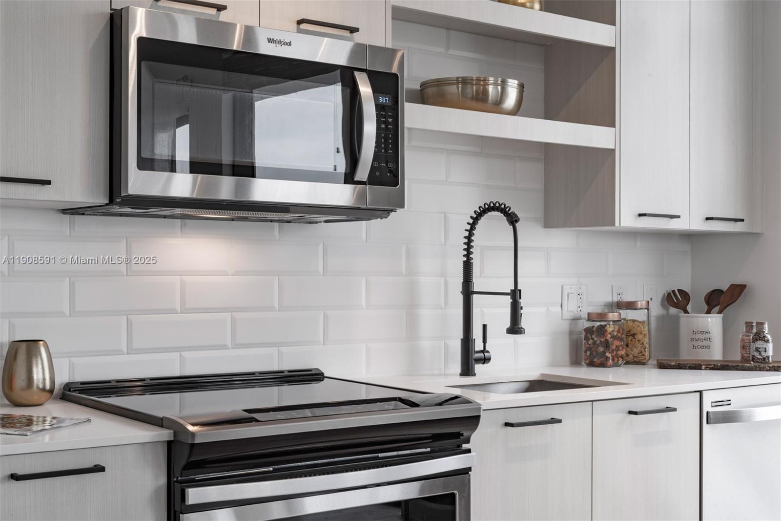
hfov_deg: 39.6
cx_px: 390
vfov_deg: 27.0
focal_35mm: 50
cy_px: 260
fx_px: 1084
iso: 64
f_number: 14
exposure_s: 1
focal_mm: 50
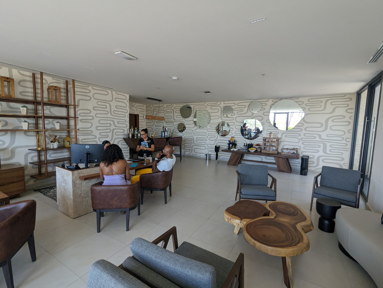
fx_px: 177
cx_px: 192
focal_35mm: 16
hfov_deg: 94.5
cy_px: 144
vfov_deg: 78.1
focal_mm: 2.35
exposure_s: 1/120
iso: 98
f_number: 2.2
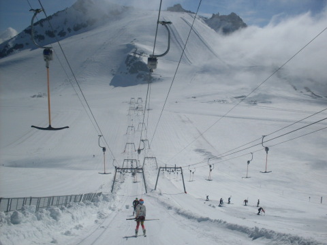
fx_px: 359
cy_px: 122
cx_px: 164
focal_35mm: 38
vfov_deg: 37.7
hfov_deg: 49.0
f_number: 8.4
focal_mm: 6.3
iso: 80
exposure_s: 1/1500
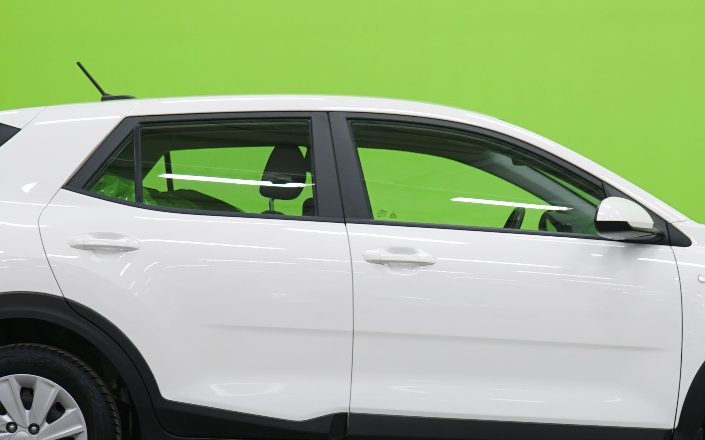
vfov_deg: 13.9
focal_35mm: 94
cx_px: 416
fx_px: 1806
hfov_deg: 22.1
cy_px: 214
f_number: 4.5
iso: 400
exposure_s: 1/10
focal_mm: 46
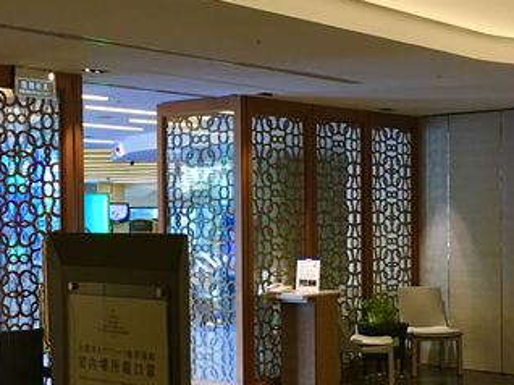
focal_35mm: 73
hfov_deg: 26.7
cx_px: 236
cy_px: 249
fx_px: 1083
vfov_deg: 20.1
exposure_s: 1/15
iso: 50
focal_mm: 4.15
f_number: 2.2
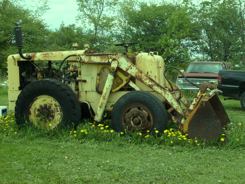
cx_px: 122
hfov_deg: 31.7
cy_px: 92
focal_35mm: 61
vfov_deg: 24.0
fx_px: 432
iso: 80
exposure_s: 1/500
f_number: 3.6
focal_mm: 10.3
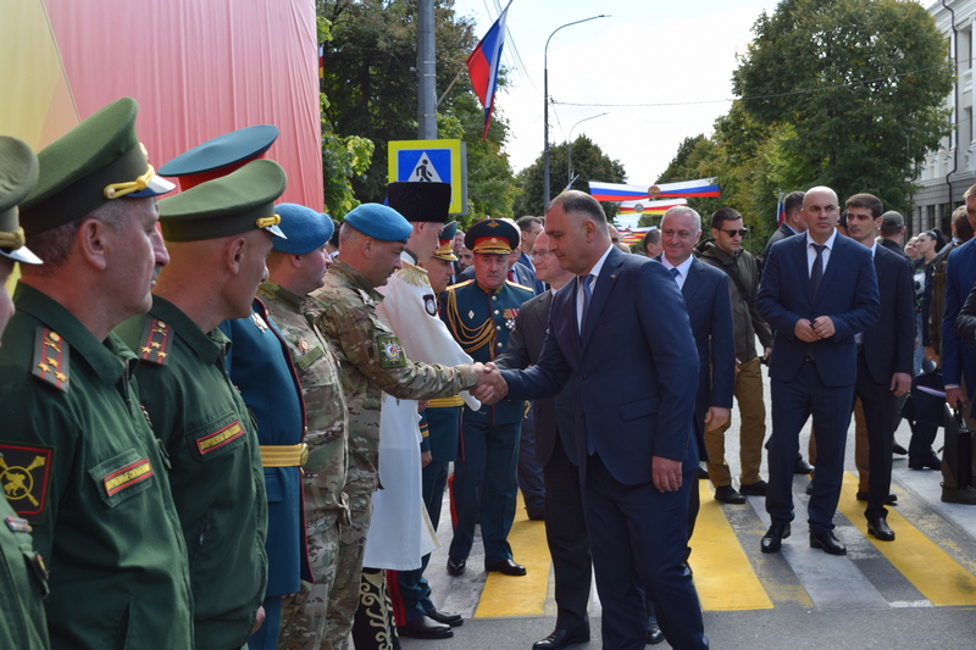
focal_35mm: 54
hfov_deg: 36.9
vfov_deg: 25.0
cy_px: 325
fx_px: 1464
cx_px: 488
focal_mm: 36
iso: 220
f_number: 8
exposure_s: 1/250
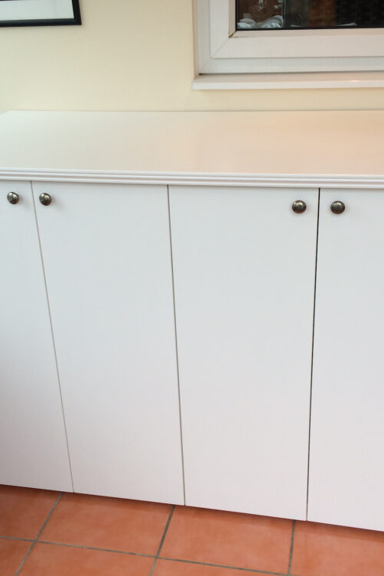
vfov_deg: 47.4
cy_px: 283
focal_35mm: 41
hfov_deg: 32.6
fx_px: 656
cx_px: 197
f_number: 2.2
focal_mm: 4.15
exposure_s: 1/100
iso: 40
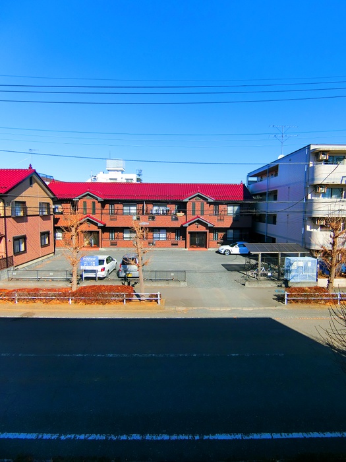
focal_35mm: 19
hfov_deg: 68.7
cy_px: 231
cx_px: 173
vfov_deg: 84.7
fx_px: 253
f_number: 6.9
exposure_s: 1/320
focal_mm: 4.06
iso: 80
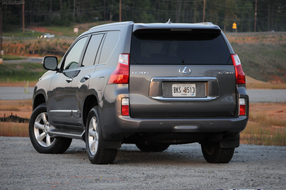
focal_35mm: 188
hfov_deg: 11.0
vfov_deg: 7.3
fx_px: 1488
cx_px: 143
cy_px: 95
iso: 2000
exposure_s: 1/320
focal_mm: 125
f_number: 6.3
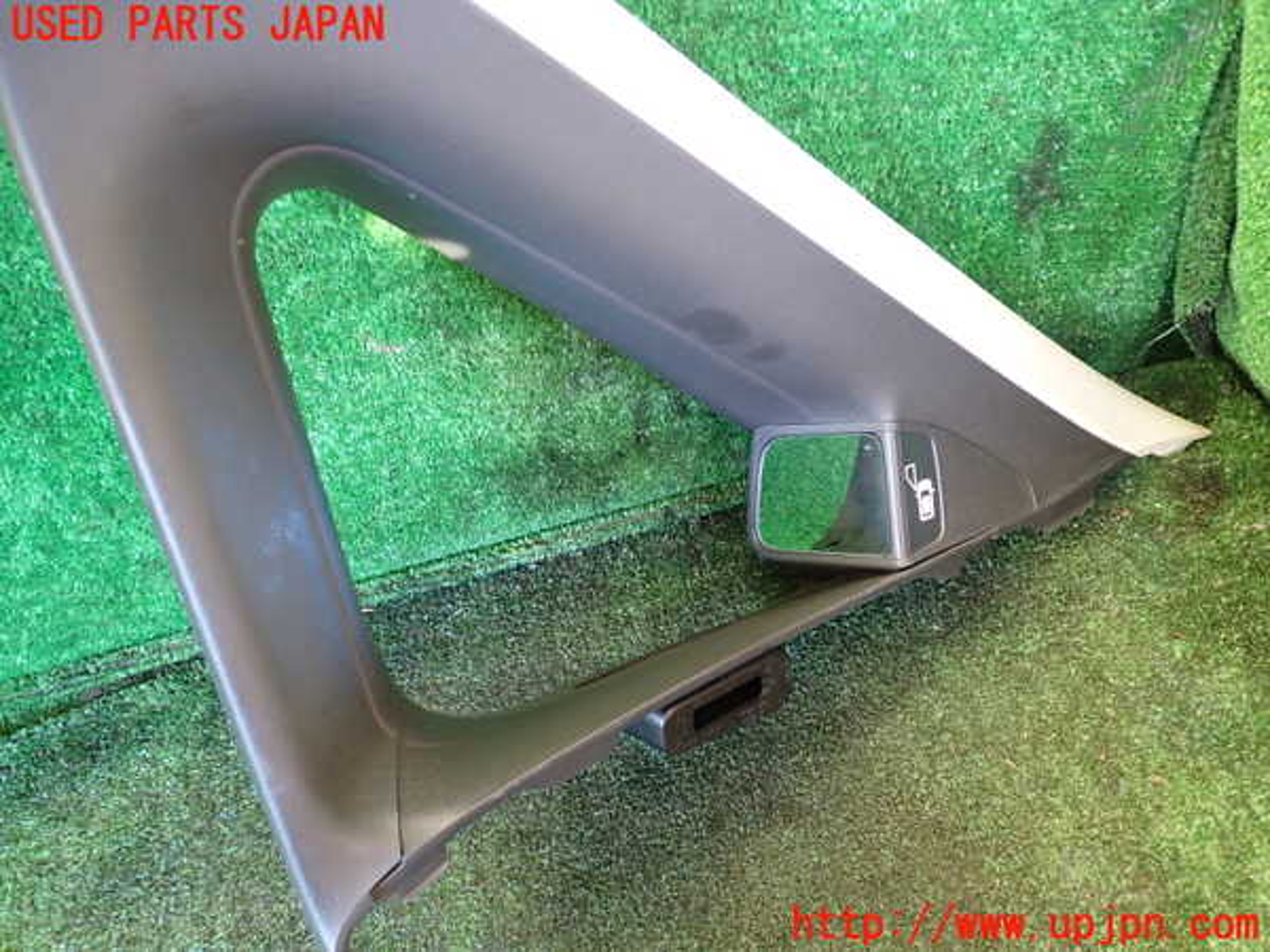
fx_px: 1101
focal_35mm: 30
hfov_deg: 60.0
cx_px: 635
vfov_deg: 46.8
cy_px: 476
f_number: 2.3
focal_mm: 5.4
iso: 500
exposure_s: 1/30
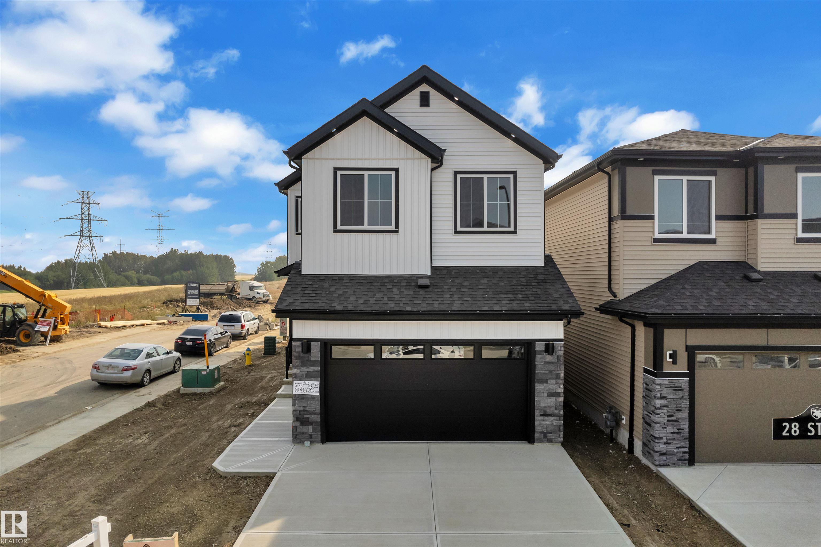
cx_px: 410
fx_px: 502
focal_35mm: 22
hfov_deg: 78.6
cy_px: 274
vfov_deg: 57.2
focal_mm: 8.38
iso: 100
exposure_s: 1/4000
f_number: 2.4
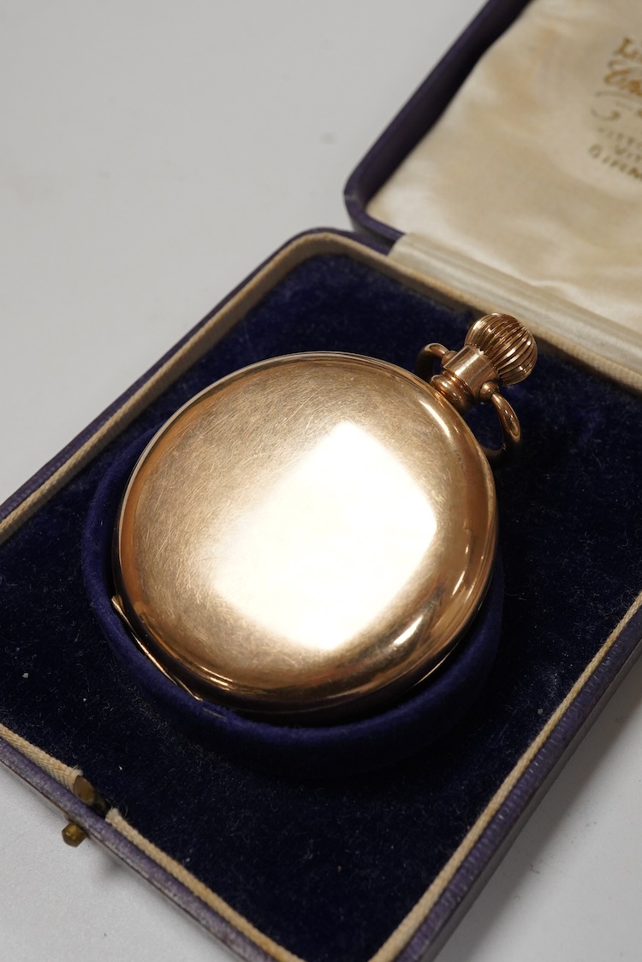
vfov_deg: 43.6
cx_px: 321
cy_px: 481
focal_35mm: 45
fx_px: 1204
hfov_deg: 29.9
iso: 2500
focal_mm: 30
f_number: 16
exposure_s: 1/160
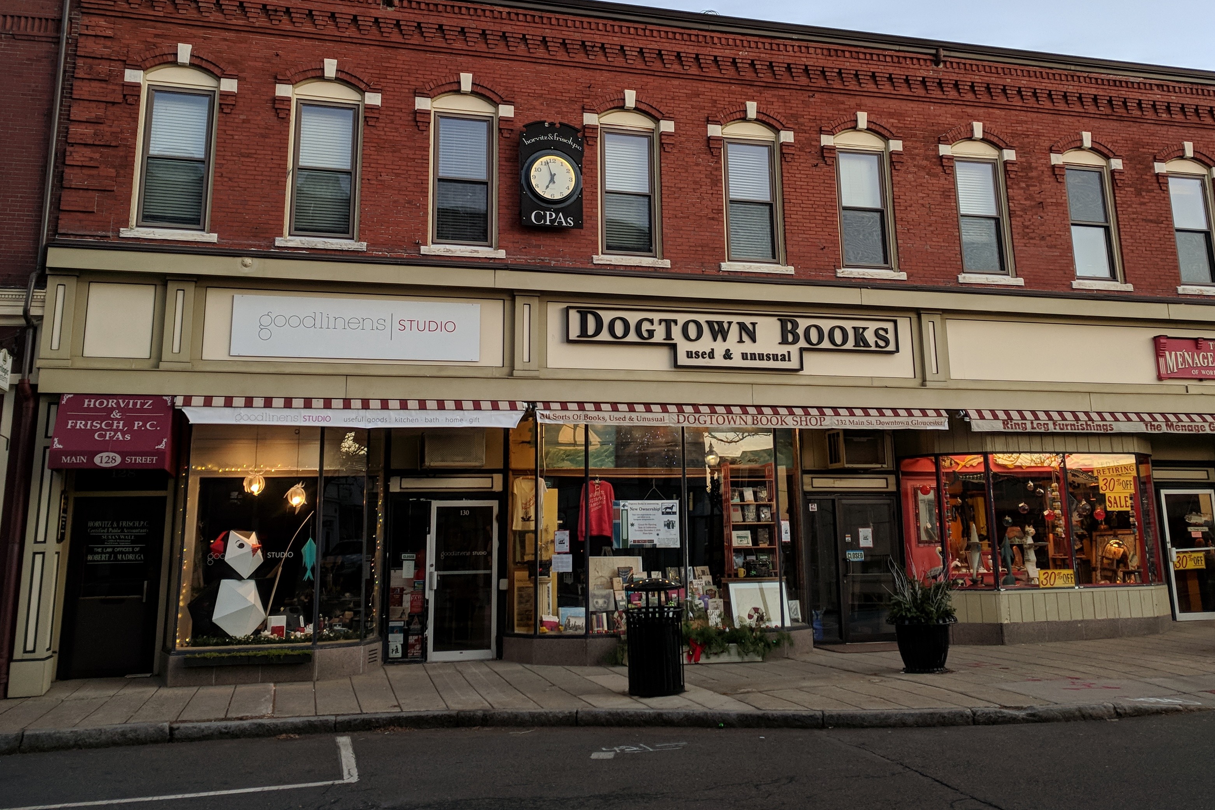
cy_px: 266
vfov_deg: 37.4
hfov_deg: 54.4
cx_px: 631
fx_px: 1181
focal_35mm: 35
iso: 113
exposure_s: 1/120
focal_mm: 4.67
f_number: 2
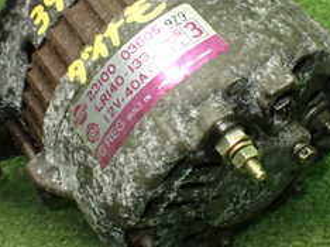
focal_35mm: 77
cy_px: 79
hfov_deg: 25.4
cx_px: 173
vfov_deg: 19.0
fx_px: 733
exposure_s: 1/100
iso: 800
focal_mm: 5.4
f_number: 2.3
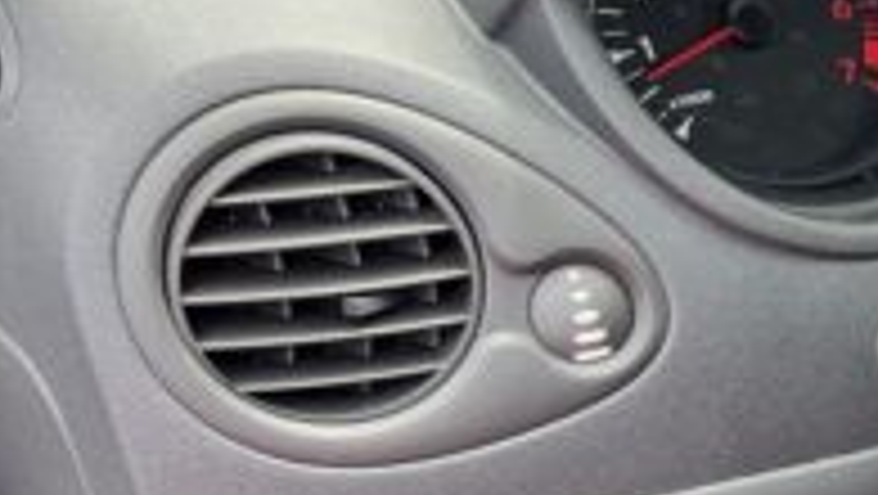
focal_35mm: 116
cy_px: 720
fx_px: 2702
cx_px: 1571
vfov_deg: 10.2
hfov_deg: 15.8
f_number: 1.5
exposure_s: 1/171
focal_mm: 5.7
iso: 50
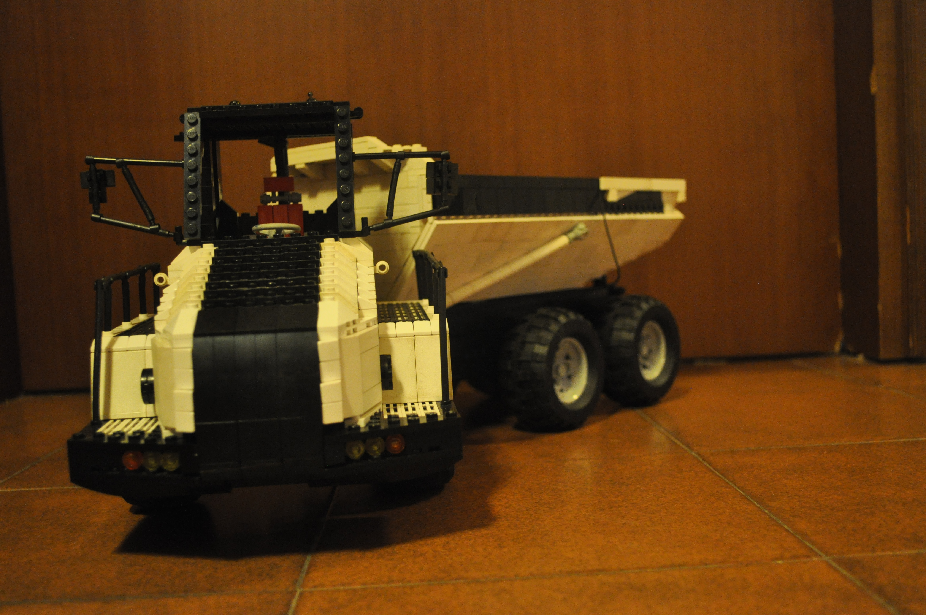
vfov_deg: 34.1
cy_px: 308
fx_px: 1002
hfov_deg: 49.6
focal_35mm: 39
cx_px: 463
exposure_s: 1/6
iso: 1600
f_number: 4.2
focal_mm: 26
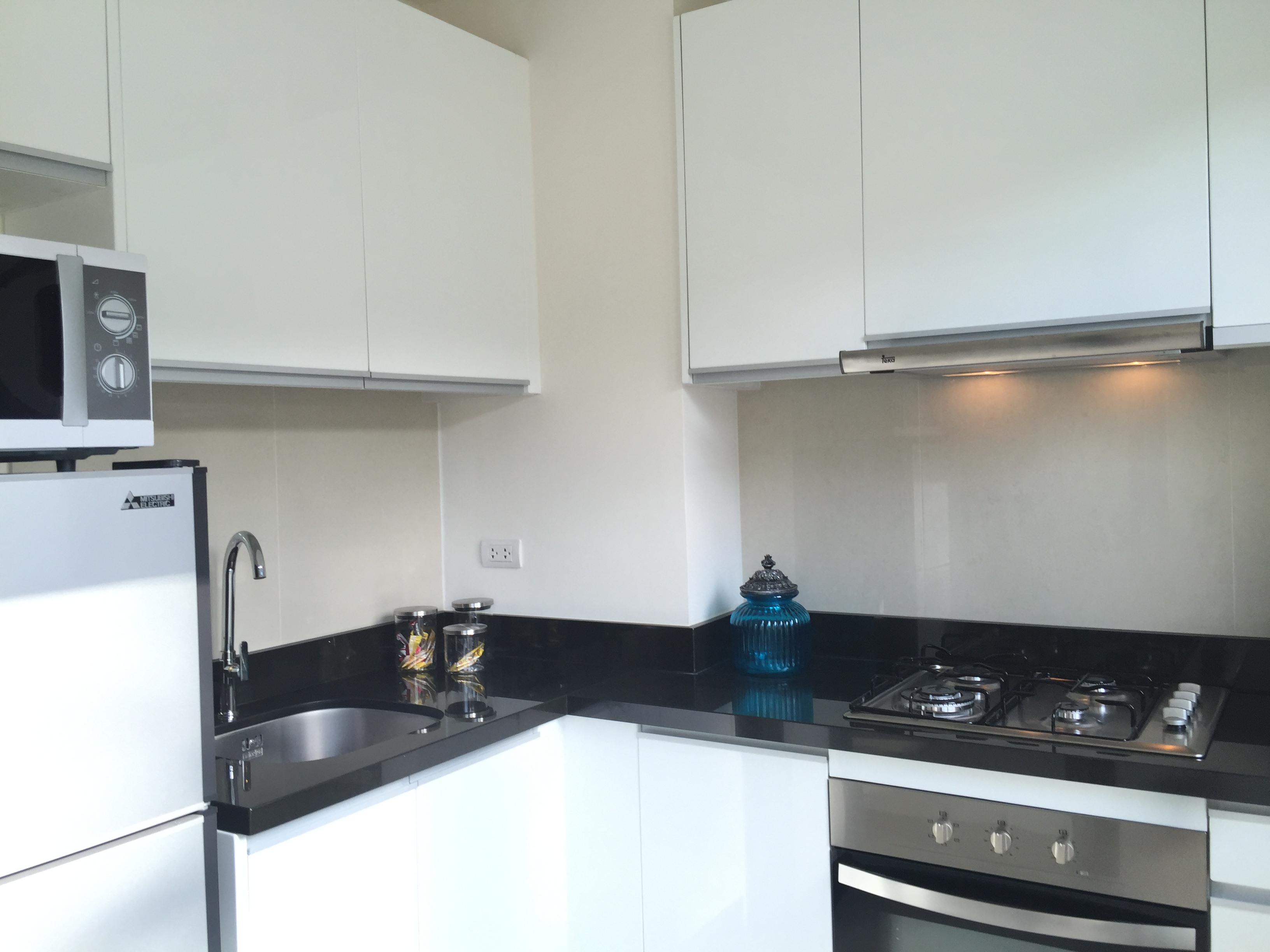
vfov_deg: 48.2
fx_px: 1064
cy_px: 476
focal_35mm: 29
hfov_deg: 61.7
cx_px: 635
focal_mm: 4.15
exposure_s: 1/181
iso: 32
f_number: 2.2
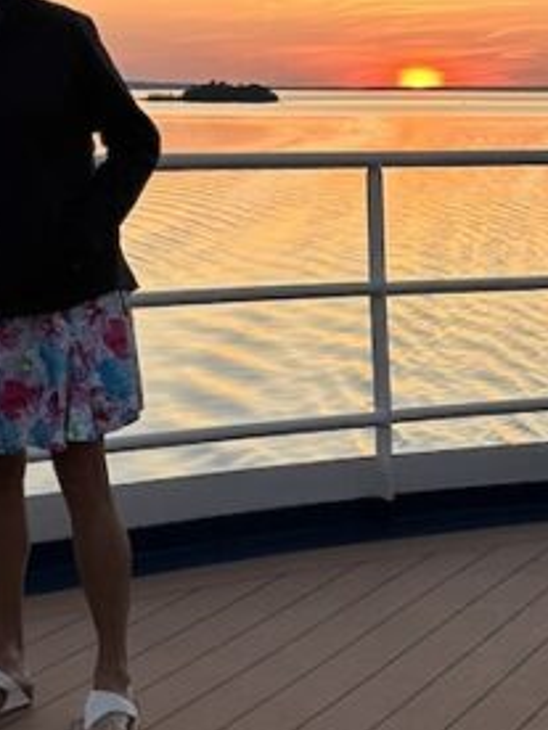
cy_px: 116
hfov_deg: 16.1
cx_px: -64
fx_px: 1879
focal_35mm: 89
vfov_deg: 21.7
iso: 80
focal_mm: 6.86
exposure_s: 1/659
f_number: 1.78
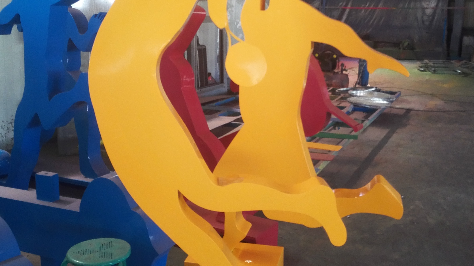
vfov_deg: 27.6
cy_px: 97
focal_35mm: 43
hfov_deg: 47.4
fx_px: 540
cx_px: 239
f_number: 2
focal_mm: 3.8
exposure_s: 1/33.3
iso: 100
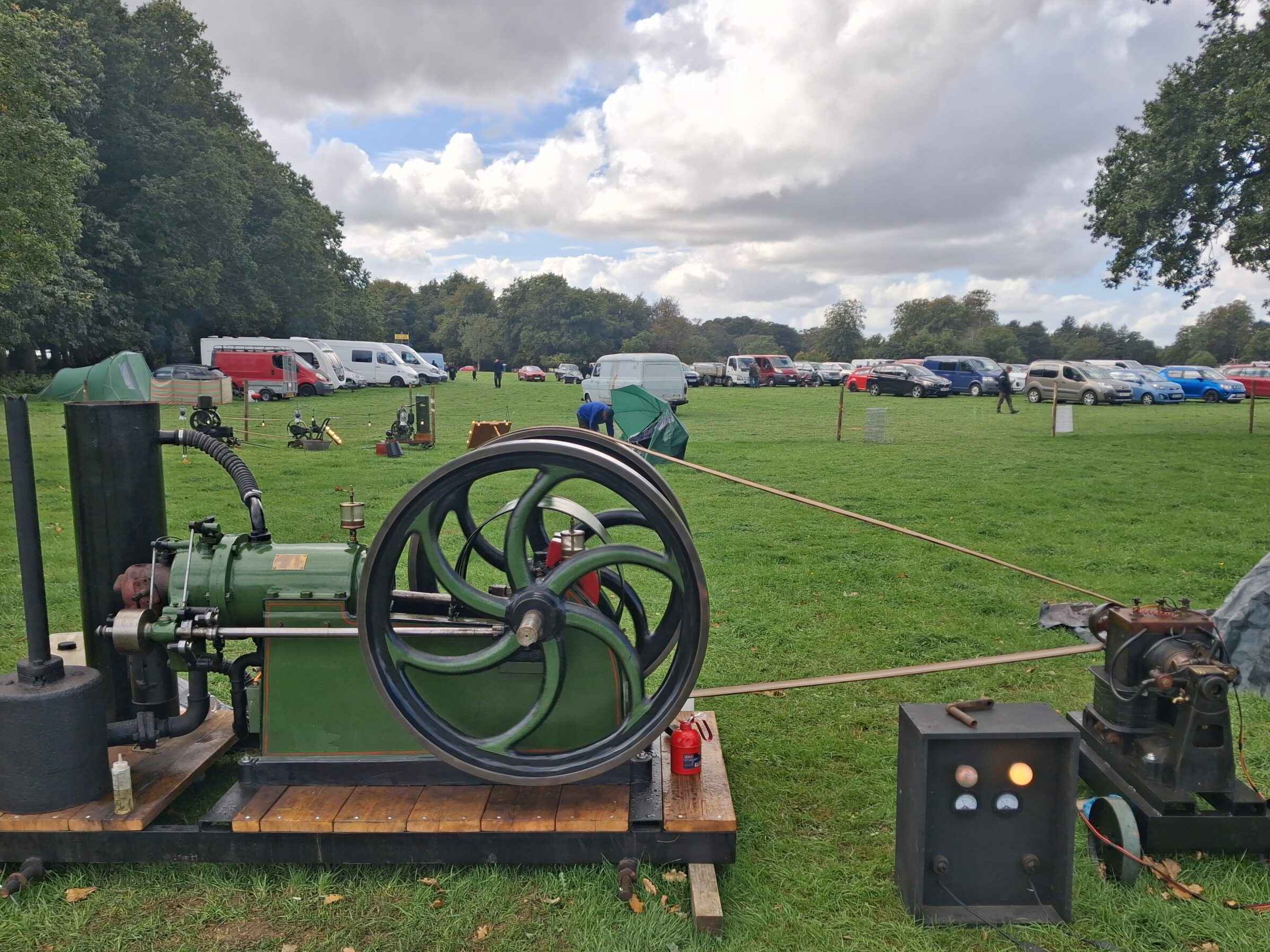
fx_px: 1064
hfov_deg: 61.6
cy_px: 501
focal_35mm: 29
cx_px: 621
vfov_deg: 48.2
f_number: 1.8
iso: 20
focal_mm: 4
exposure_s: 1/504
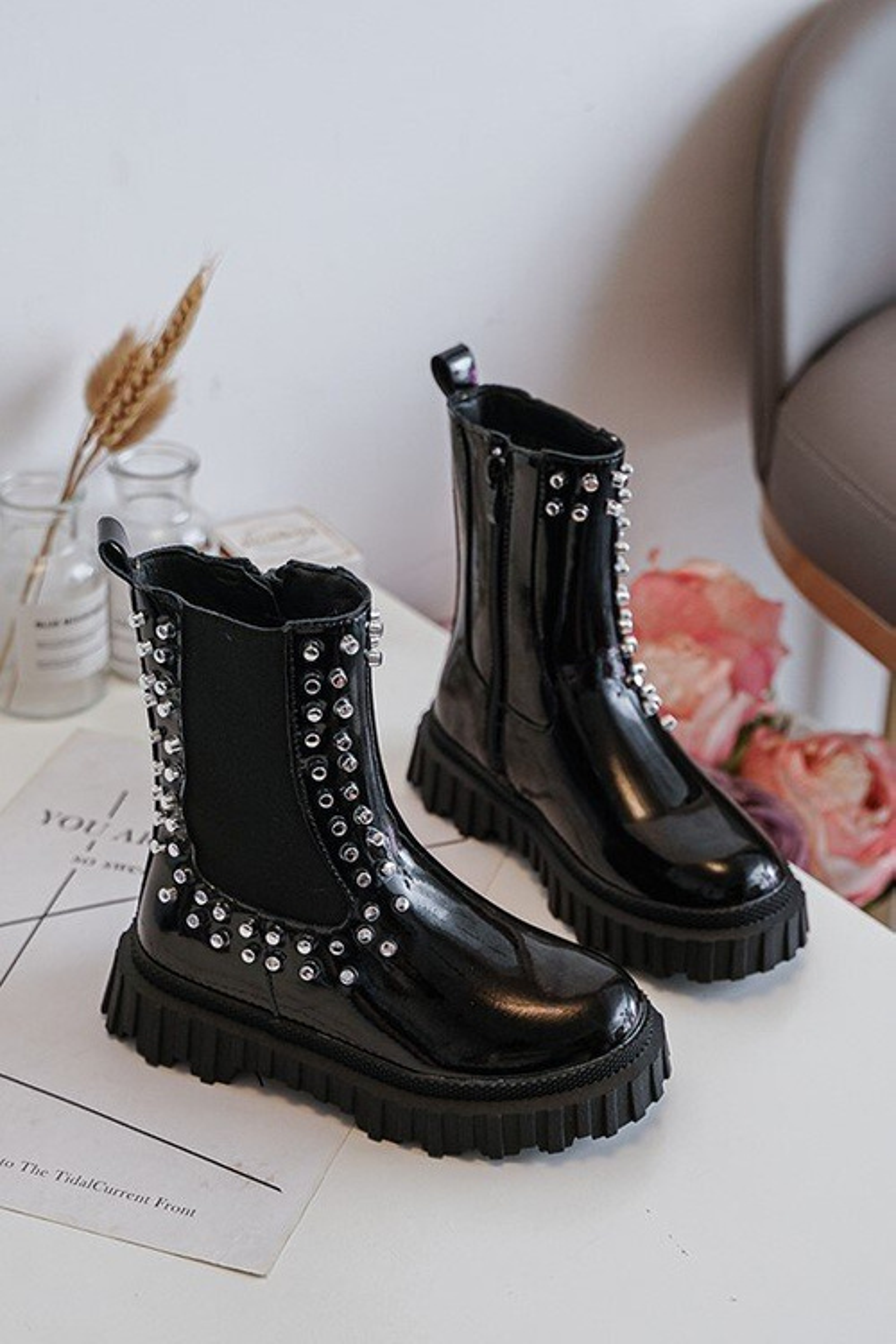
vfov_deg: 48.5
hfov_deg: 33.4
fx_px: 1493
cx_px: 448
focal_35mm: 40
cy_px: 672
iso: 500
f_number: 4
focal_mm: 40
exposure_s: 1/100
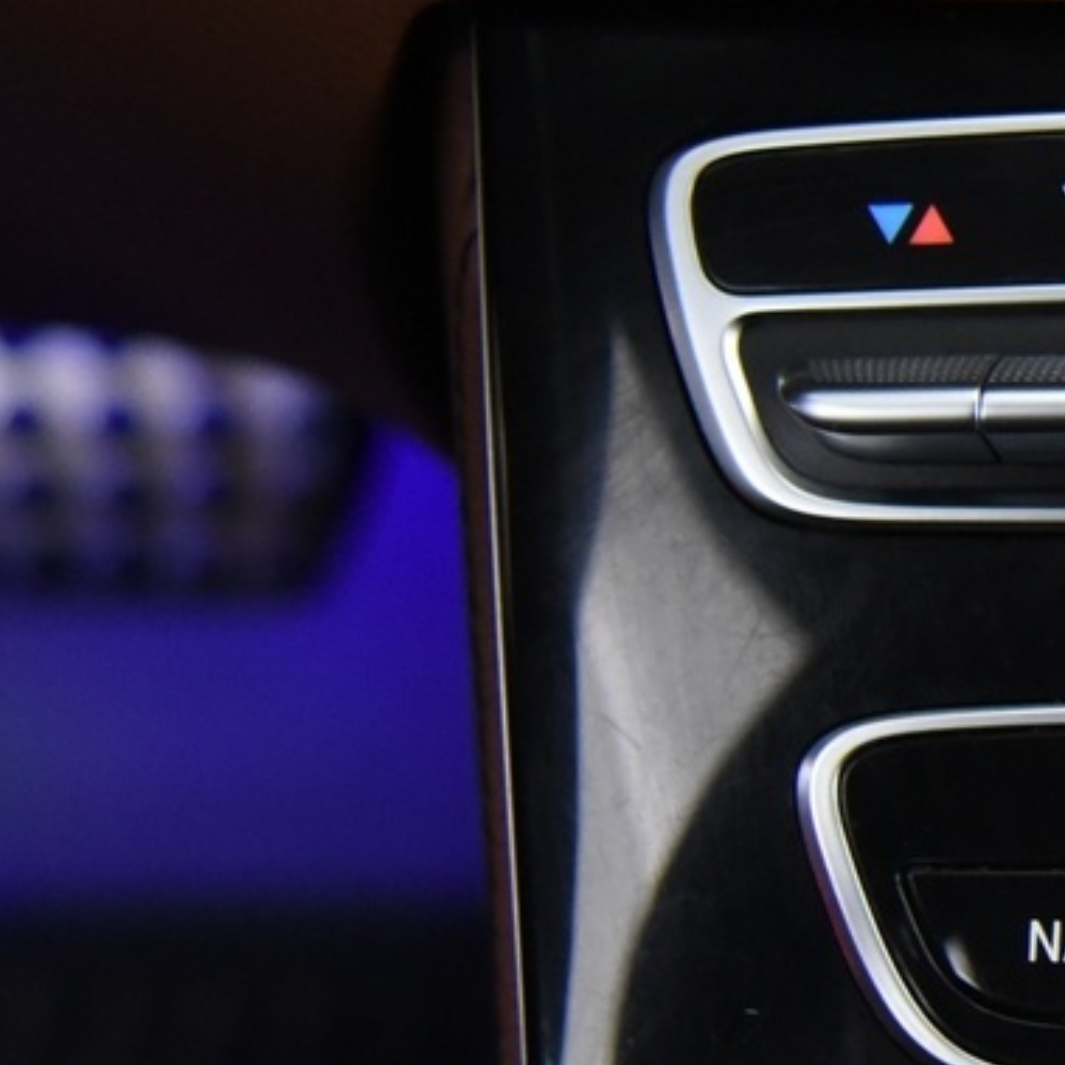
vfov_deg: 12.6
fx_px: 4803
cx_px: 2136
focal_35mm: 138
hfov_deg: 11.4
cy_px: 722
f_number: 4
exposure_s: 1/20
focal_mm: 38
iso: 4000
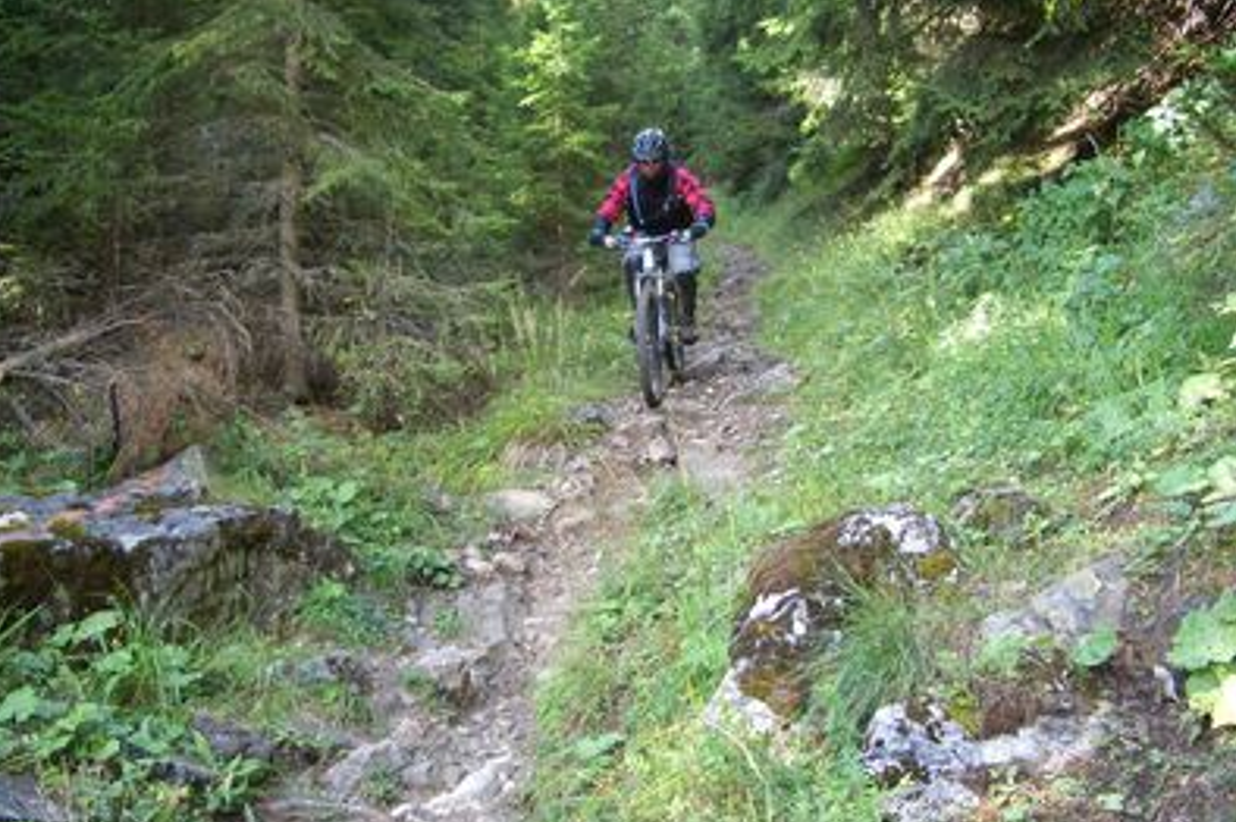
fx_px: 1269
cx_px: 612
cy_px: 414
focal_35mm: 37
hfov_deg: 51.9
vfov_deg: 35.9
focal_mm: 5.8
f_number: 2.6
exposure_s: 1/60
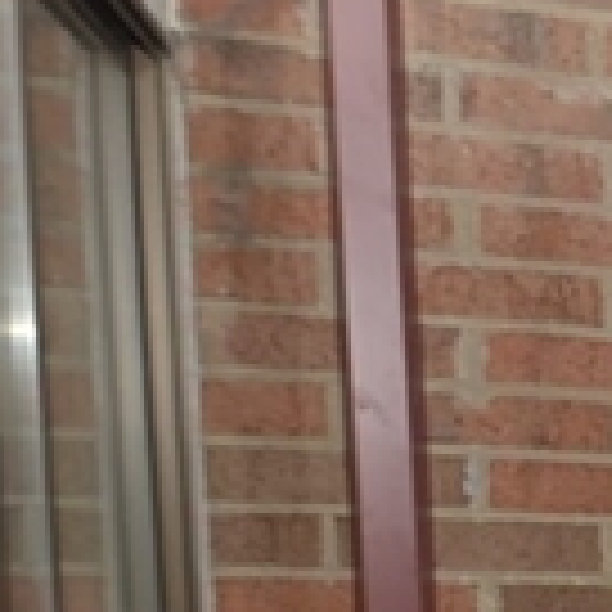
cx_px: 1904
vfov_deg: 17.0
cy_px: 801
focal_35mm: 96
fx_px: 1920
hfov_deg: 10.8
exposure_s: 1/125
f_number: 5.6
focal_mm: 10
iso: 100
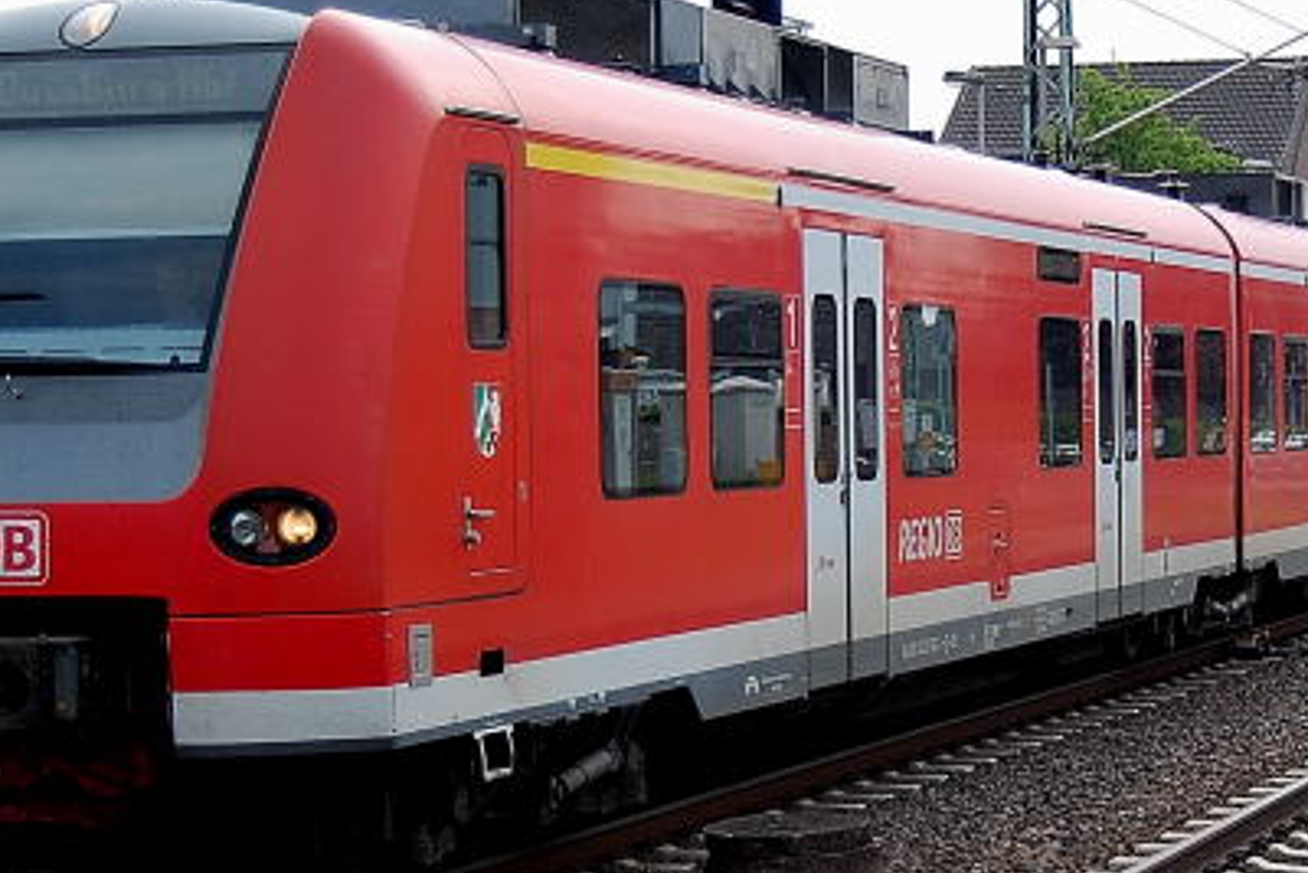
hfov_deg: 17.7
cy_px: 544
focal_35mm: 115
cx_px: 968
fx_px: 4180
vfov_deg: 11.9
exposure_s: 1/640
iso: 200
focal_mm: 30
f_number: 4.2
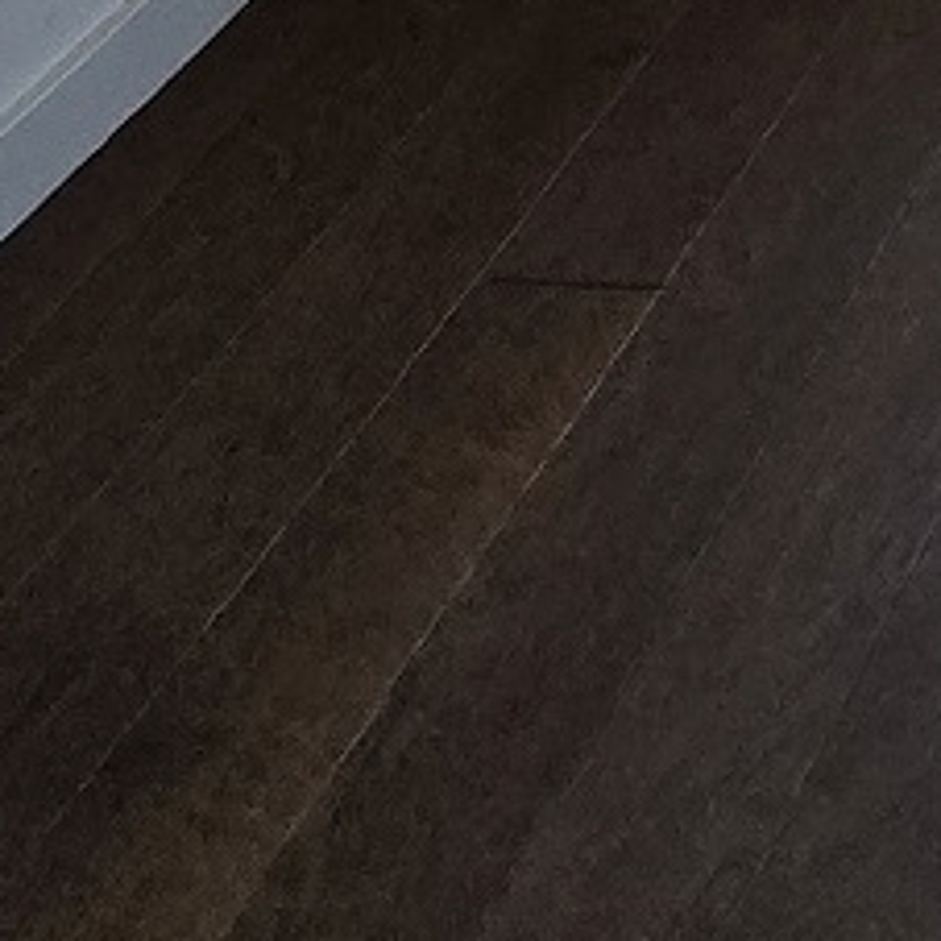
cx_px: 2031
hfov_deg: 15.6
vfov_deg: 13.4
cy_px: -1488
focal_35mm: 81
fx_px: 2491
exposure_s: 1/100
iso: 64
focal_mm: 1.7
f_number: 2.2
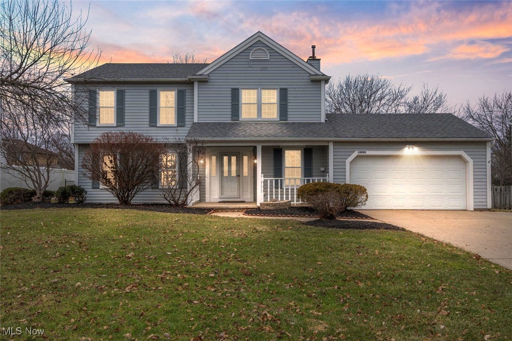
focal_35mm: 30
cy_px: 170
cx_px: 256
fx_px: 426
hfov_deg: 62.0
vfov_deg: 43.6
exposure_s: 1/25
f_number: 9
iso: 250
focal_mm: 20
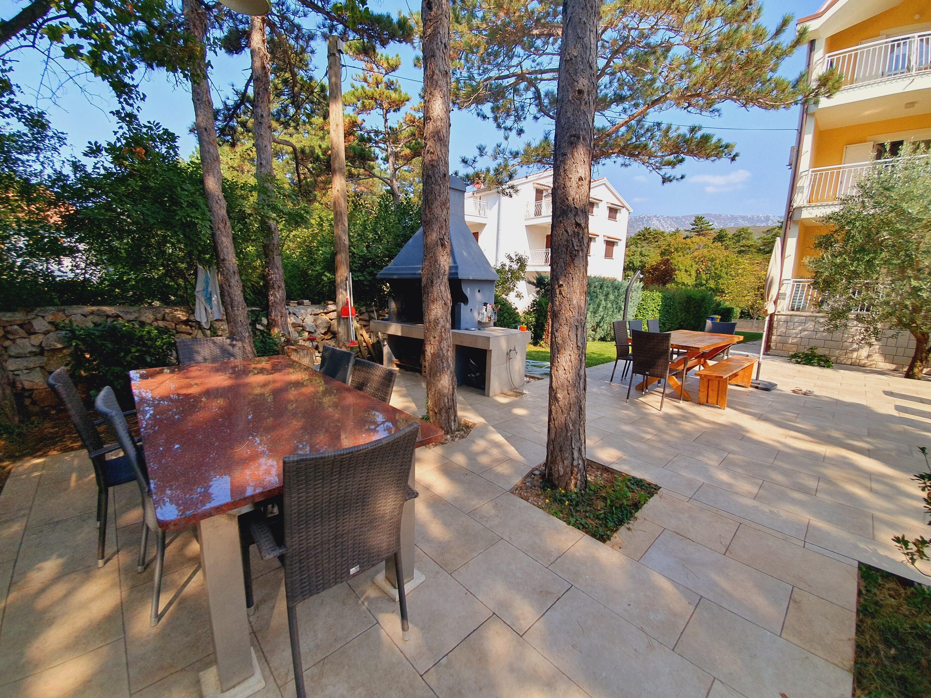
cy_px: 349
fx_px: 350
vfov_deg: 89.9
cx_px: 466
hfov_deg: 106.2
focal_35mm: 13
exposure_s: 1/456
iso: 50
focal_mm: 1.8
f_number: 2.2
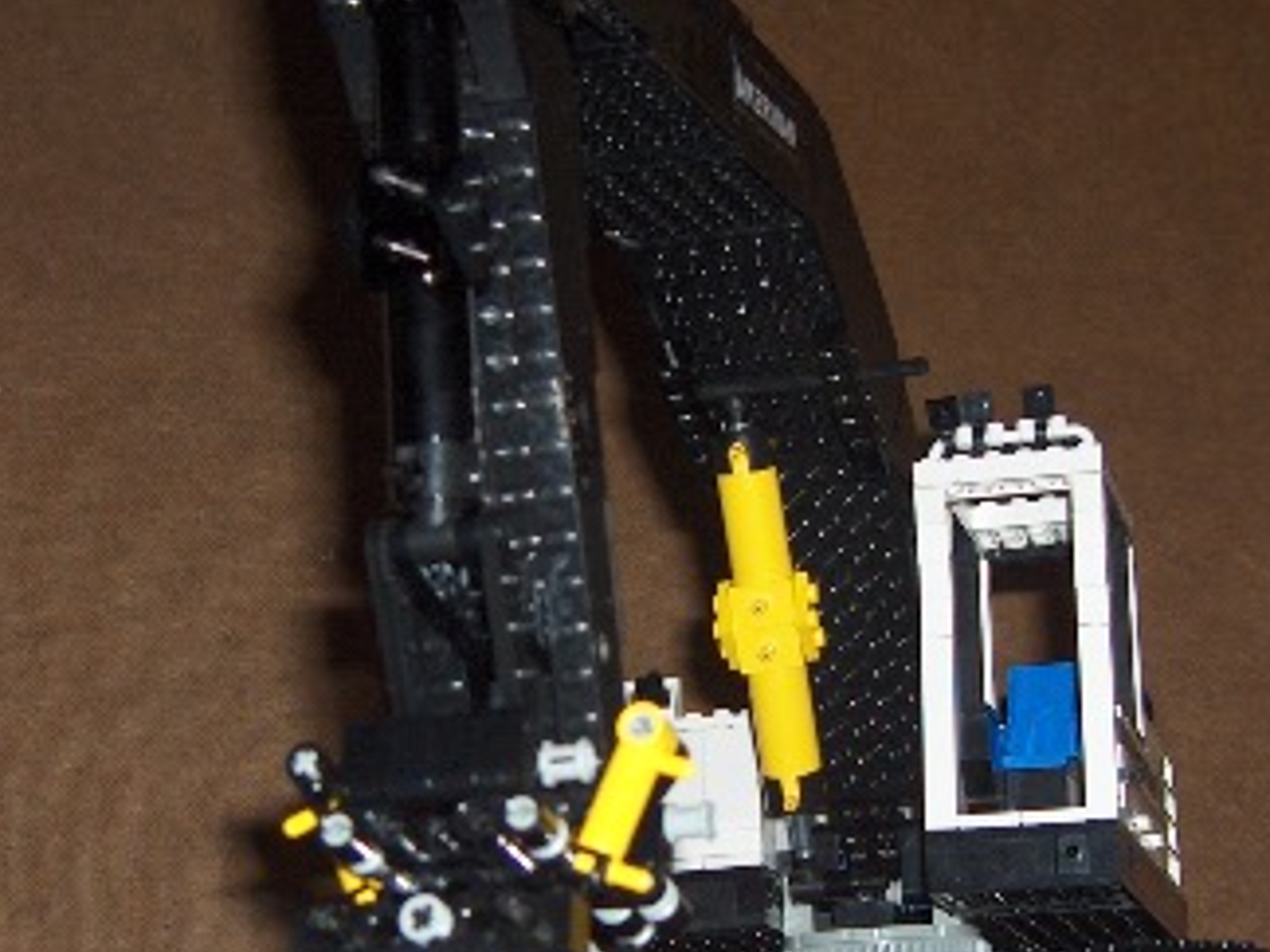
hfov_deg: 25.3
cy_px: 627
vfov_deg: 19.1
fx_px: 2825
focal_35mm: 77
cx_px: 678
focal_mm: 8
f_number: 2.8
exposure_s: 1/60
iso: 100
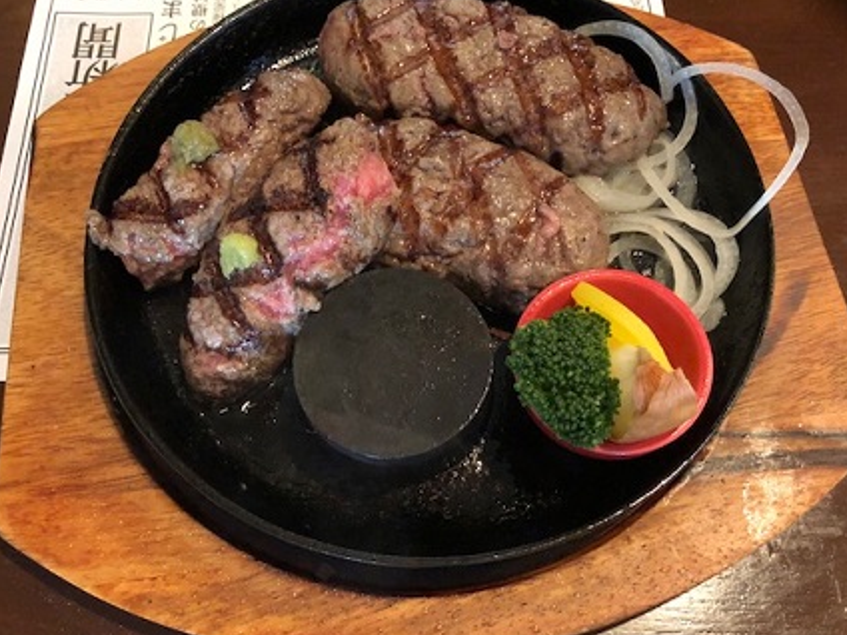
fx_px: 807
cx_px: 427
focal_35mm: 33
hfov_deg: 55.4
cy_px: 295
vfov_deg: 42.9
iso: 100
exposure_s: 1/4
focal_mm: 4
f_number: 1.8
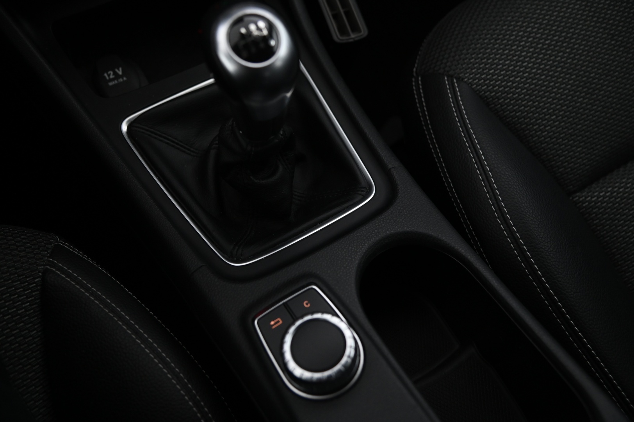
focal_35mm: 38
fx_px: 669
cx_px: 317
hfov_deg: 50.7
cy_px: 211
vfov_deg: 35.0
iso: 2000
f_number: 4
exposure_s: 1/25
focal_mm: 38
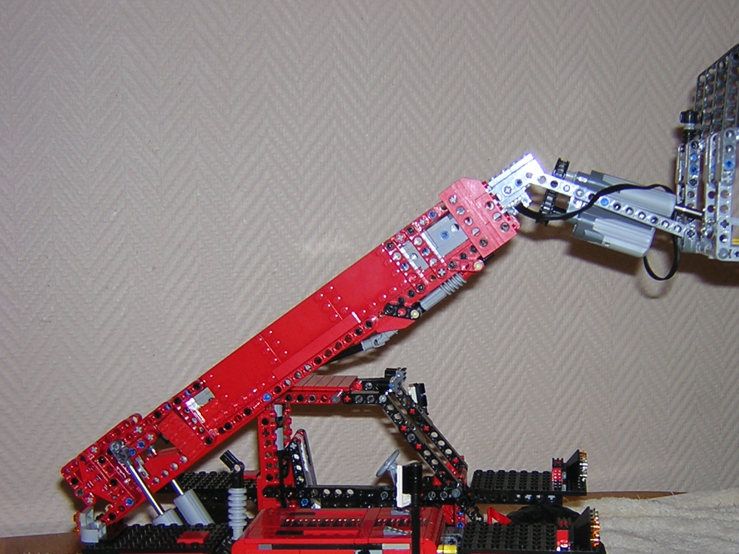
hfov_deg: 35.3
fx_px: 1153
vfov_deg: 26.9
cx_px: 467
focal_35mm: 54
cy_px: 366
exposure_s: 1/60.1
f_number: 2.7
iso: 100
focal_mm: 5.2
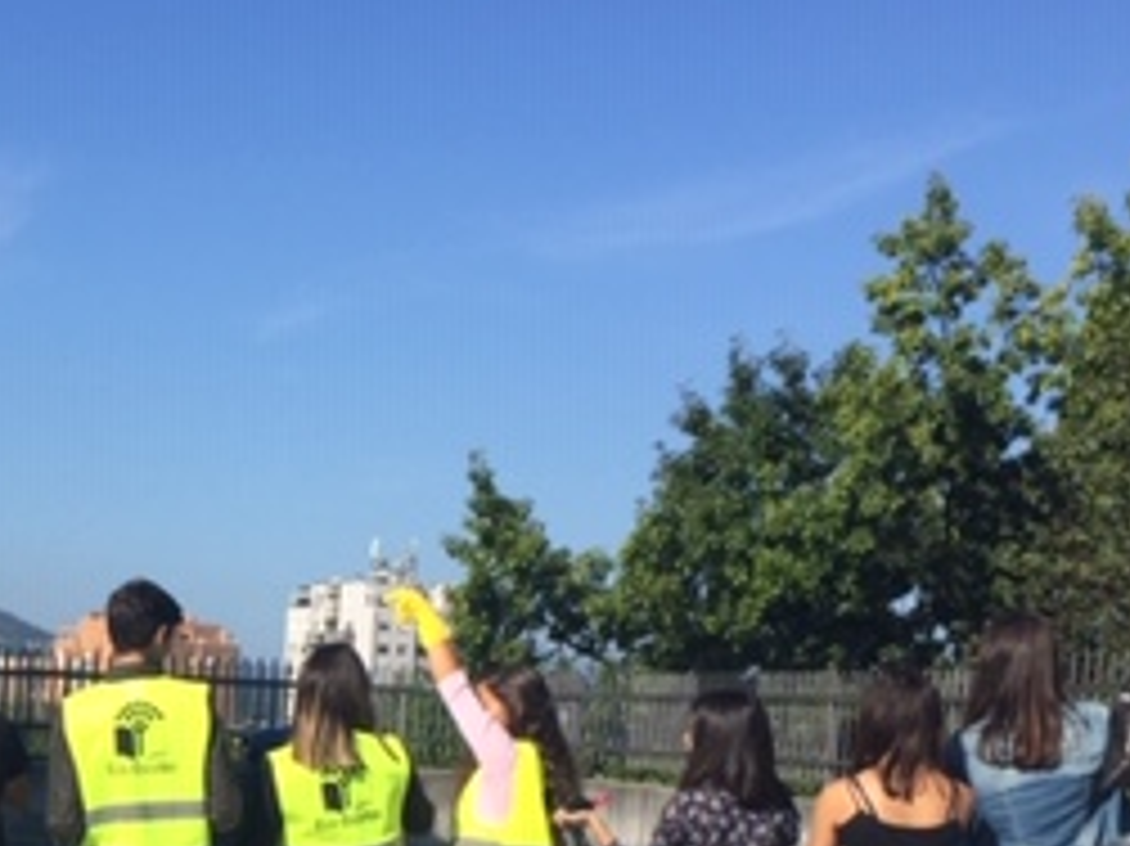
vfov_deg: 19.3
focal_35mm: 74
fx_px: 2414
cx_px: 86
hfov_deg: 25.4
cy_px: 860
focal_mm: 4.15
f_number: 2.2
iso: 32
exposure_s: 1/2083
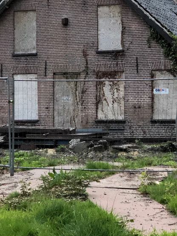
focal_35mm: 120
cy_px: 54
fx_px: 818
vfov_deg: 16.3
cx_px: 75
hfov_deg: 12.3
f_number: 2.4
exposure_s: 1/60
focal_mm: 6
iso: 100
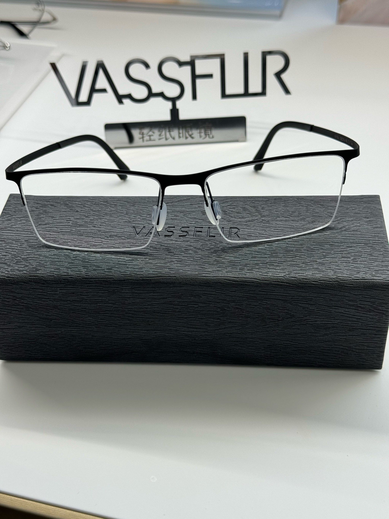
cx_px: 194
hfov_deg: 30.3
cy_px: 260
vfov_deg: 39.7
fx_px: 719
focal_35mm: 48
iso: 64
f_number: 1.78
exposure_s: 1/381
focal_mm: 6.86
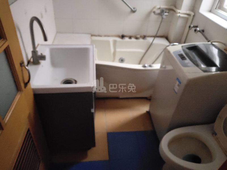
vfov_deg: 53.1
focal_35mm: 26
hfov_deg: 67.3
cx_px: 114
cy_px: 85
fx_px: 170
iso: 4477
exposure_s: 1/13
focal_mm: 3.87
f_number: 2
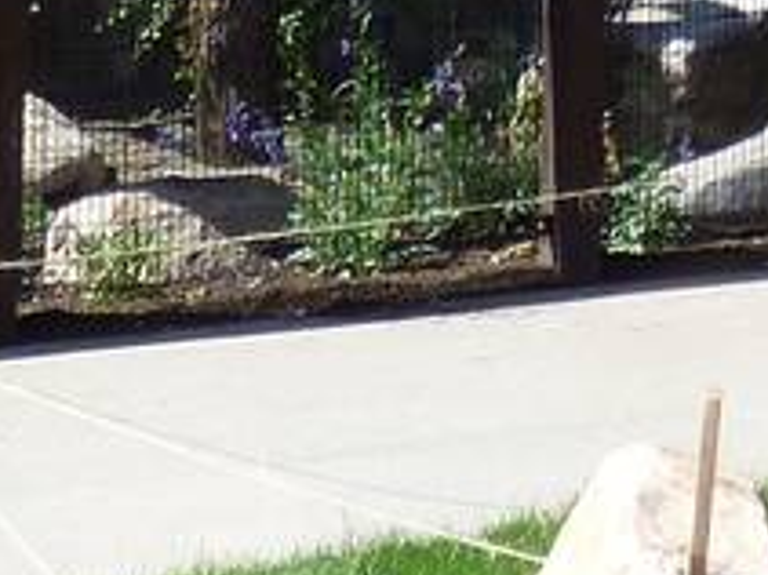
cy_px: -542
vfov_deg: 9.2
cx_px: 1449
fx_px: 3370
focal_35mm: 152
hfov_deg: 11.8
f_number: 2.8
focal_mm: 3.58
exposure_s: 1/1000
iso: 100
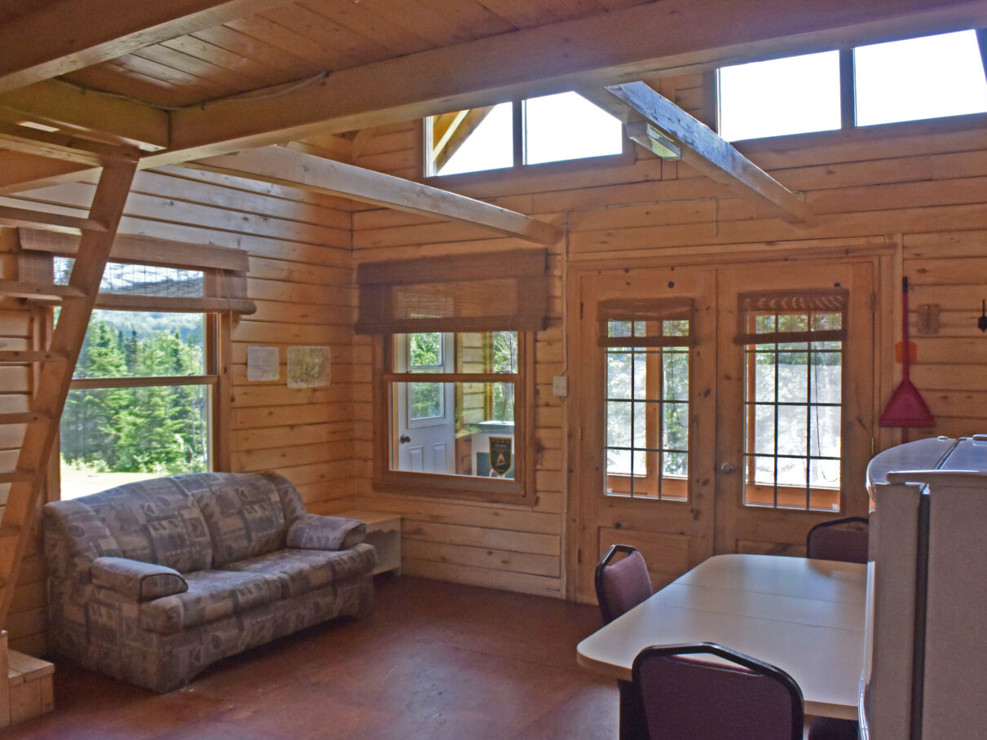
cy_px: 374
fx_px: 855
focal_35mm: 30
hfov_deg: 60.0
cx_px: 499
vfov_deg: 46.8
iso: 800
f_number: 6.3
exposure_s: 1/160
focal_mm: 10
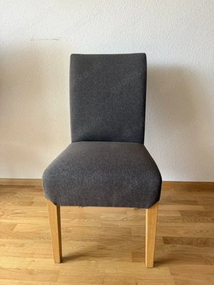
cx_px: 107
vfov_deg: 71.6
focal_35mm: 24
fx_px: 198
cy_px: 142
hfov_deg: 56.8
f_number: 1.78
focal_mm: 6.76
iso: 320
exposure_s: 1/60
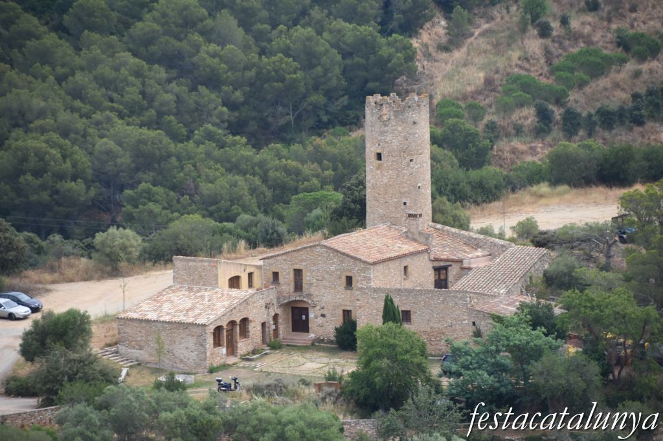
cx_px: 332
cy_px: 220
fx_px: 4418
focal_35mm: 240
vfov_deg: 5.7
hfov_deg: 8.6
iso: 640
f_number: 6
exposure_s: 1/1600
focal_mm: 160
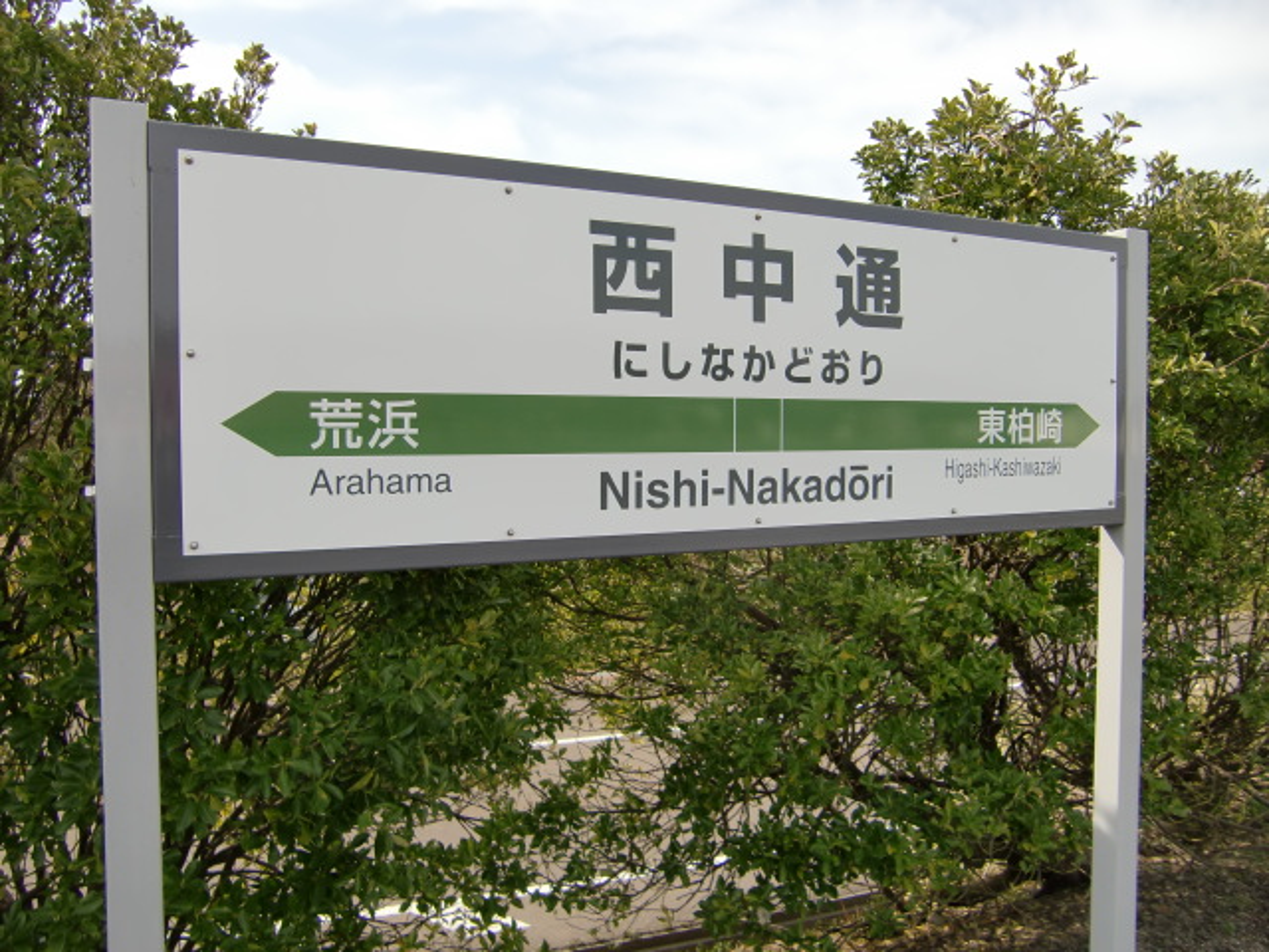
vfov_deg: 49.7
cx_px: 634
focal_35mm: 28
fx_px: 1026
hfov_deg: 63.4
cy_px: 476
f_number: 2.6
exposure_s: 1/800
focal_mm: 4.9
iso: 64
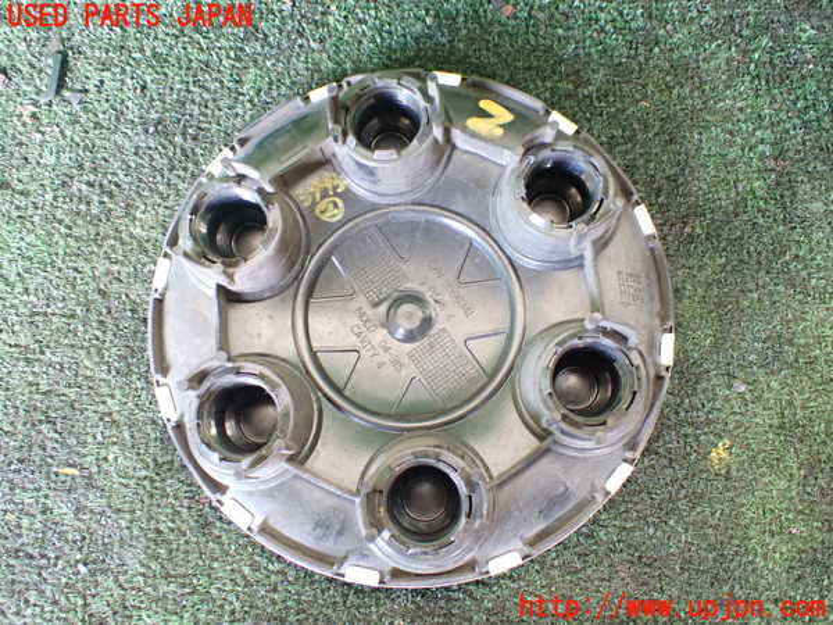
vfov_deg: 46.8
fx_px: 722
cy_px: 312
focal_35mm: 30
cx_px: 416
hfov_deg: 60.0
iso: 1000
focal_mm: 5.4
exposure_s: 1/30
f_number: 2.3
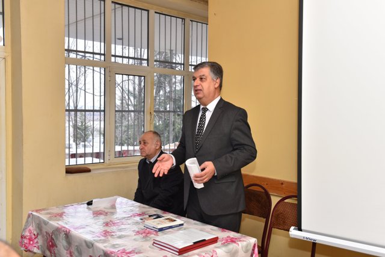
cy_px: 128
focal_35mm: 36
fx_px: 385
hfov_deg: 53.1
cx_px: 192
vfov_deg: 36.9
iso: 800
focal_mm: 36
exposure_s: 1/80
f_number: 6.3
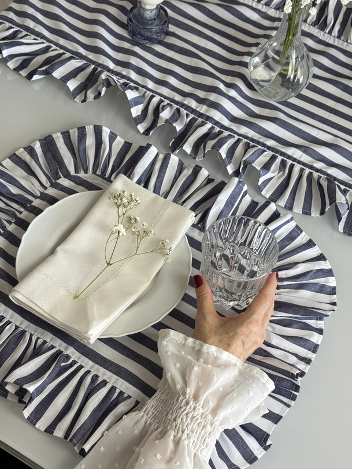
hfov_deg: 28.0
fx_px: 705
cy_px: 239
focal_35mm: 52
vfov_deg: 36.8
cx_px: 179
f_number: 1.78
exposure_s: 1/50
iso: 64
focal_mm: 6.76
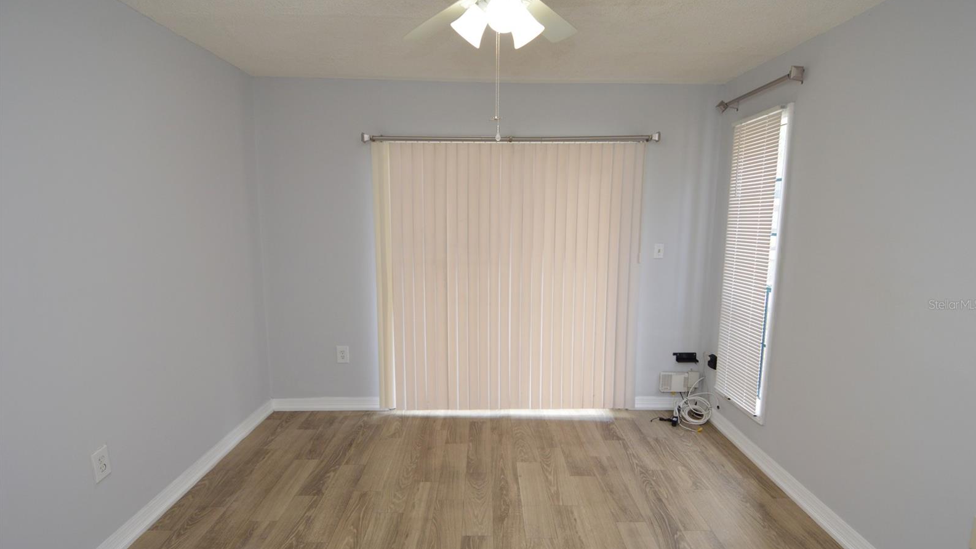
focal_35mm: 19
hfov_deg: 89.6
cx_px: 491
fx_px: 492
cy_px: 304
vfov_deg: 58.2
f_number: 4
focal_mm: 12
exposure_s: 1/60
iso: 400
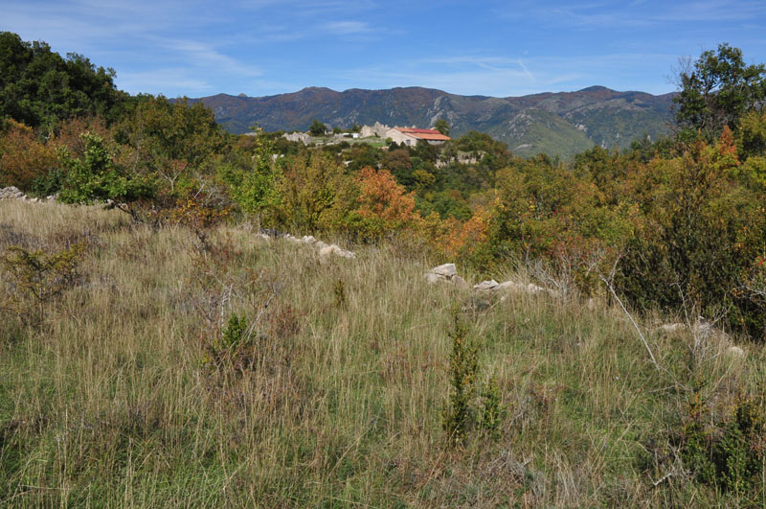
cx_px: 383
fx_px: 701
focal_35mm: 33
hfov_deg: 57.3
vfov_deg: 39.9
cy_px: 254
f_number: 14
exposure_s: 1/250
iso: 400
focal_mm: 22
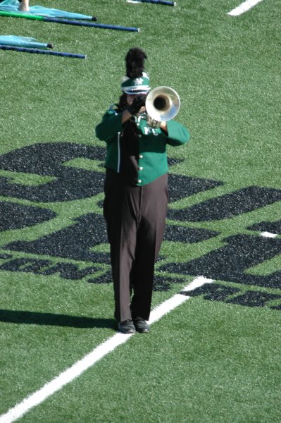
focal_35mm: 600
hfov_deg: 2.3
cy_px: 212
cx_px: 140
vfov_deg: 3.4
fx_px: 7037
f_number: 5.6
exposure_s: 1/400
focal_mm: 400
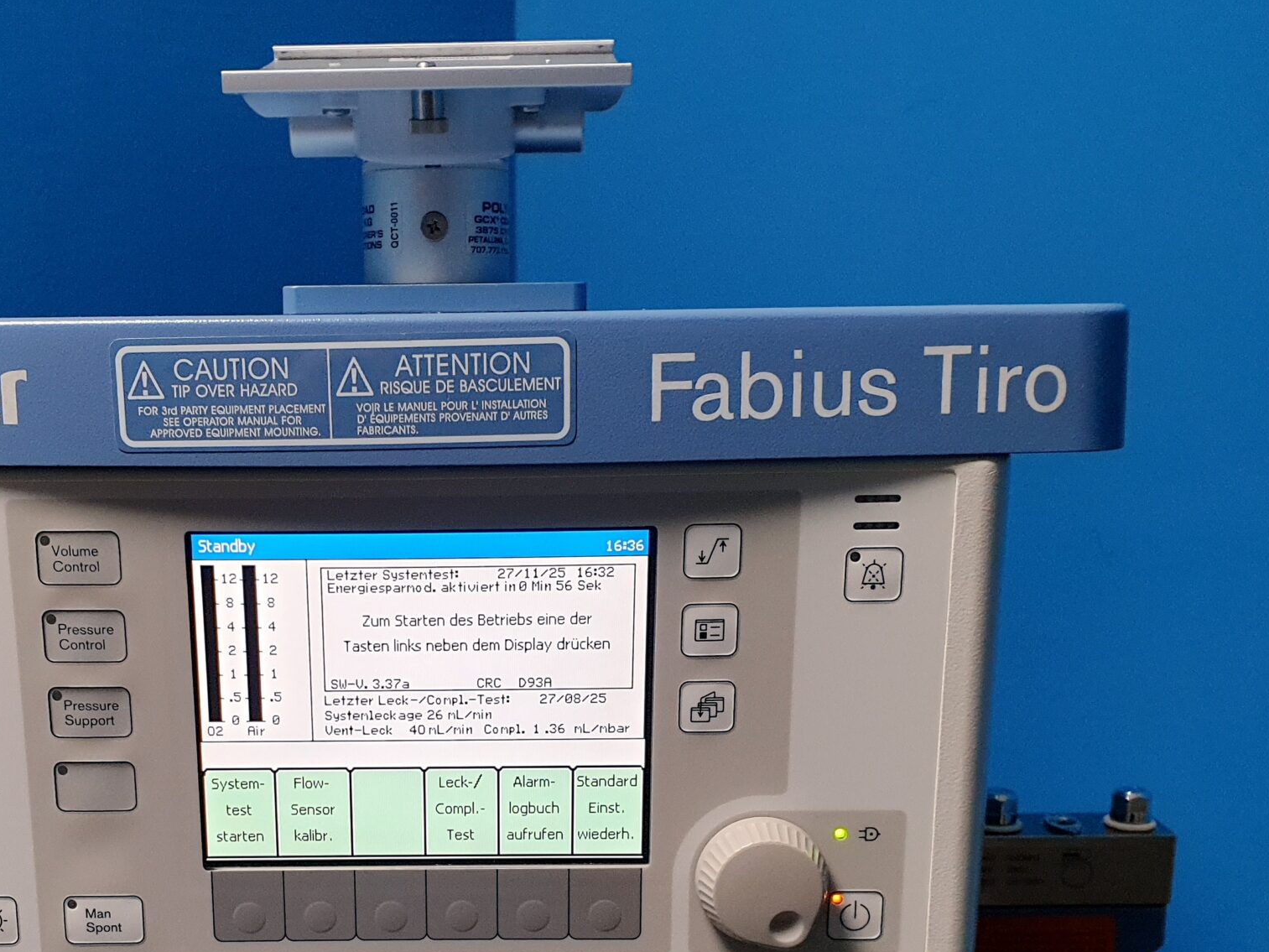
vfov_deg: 31.8
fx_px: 1613
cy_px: 788
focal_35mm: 44
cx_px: 412
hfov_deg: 42.3
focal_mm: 4.3
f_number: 2.4
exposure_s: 1/50
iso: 160
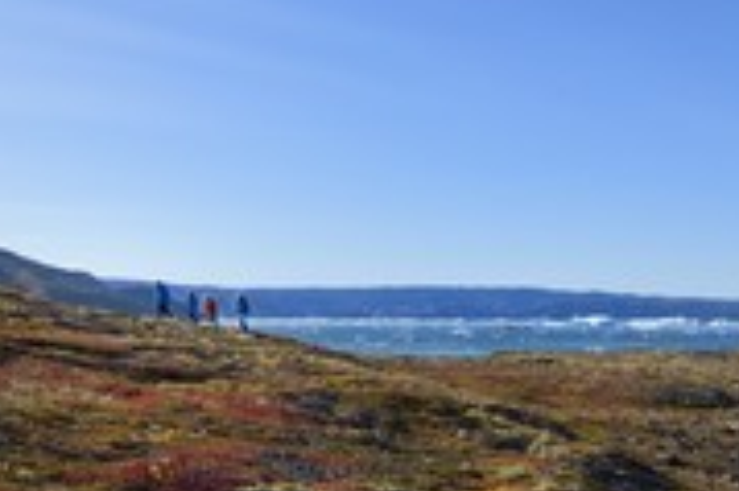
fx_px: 1395
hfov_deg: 27.4
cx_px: 797
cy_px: 417
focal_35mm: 68
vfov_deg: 19.7
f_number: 11
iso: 200
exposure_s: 1/320
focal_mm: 29
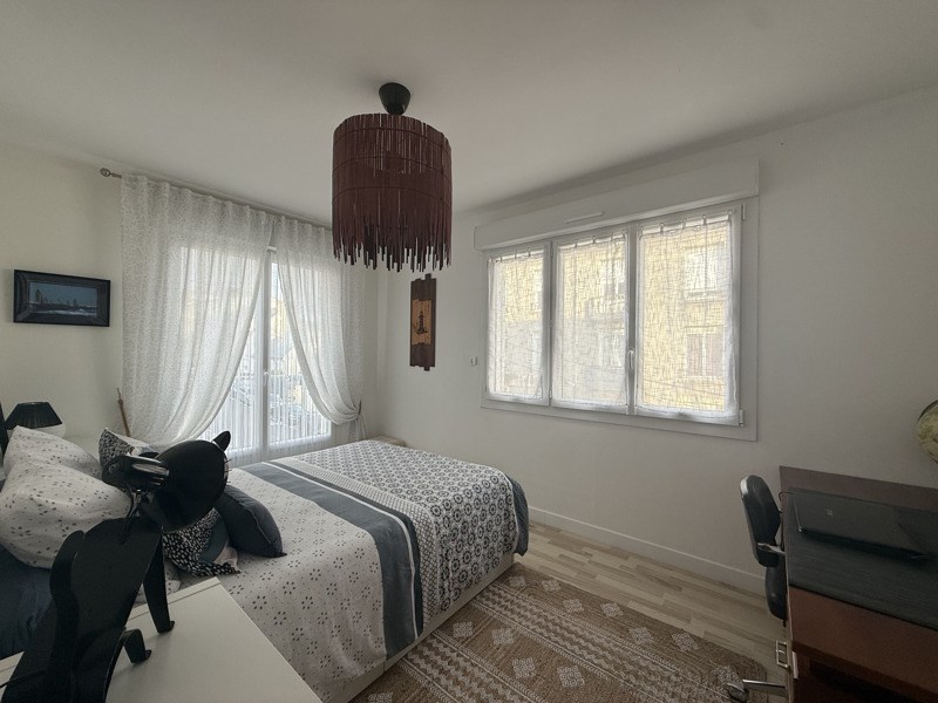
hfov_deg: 102.1
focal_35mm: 14
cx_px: 469
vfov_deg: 85.7
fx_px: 379
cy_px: 352
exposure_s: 1/99
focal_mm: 2.22
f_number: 2.2
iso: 50
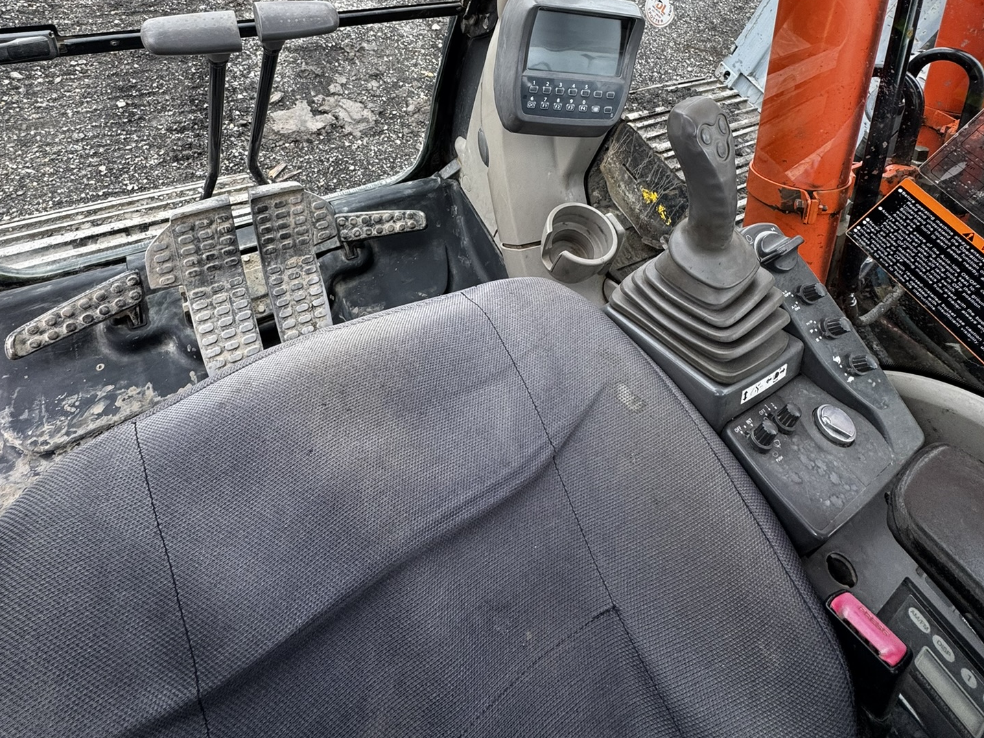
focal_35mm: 20
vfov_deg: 59.5
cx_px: 488
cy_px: 124
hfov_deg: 81.8
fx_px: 568
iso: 80
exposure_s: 1/99
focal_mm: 2.22
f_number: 2.2
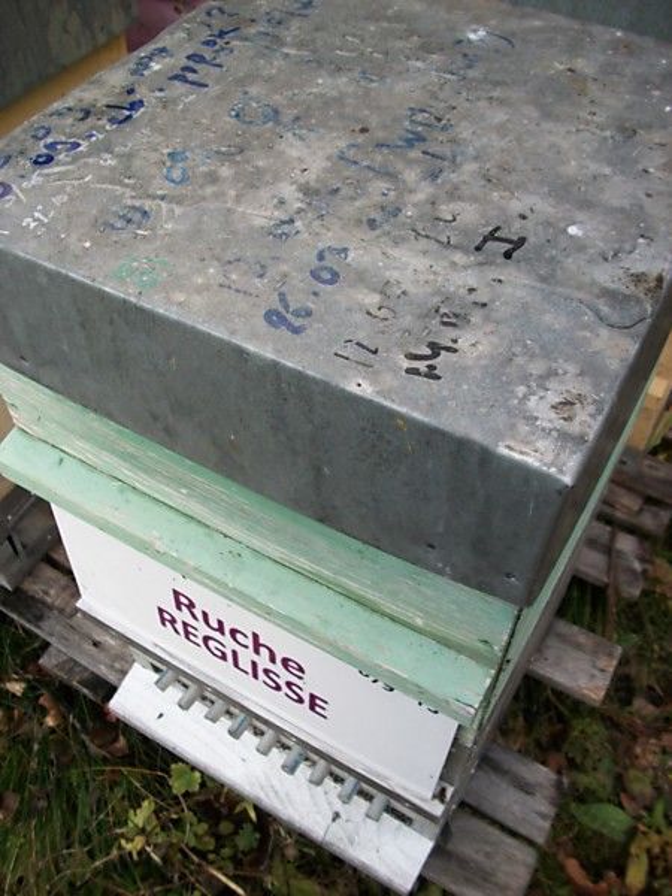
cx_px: 336
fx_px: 828
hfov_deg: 44.2
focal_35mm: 32
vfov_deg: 56.8
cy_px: 448
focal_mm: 5.7
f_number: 2.9
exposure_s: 1/200
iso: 80
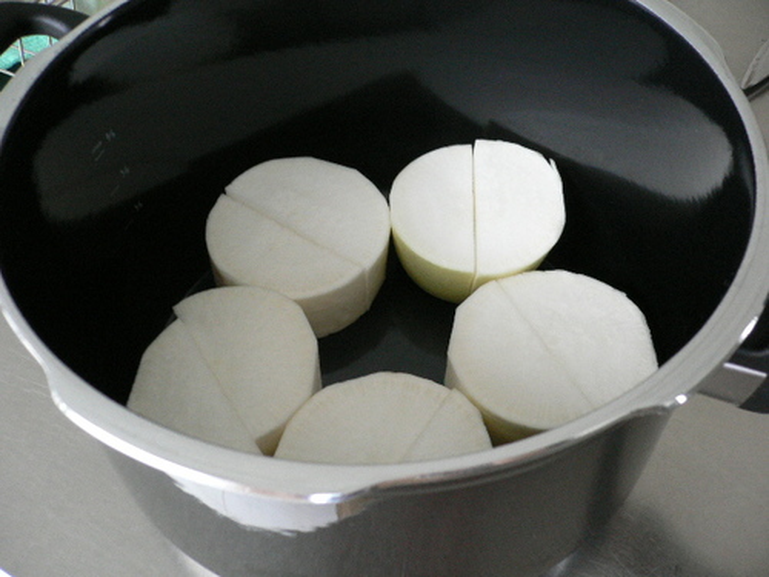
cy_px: 288
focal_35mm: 35
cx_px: 384
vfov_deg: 40.7
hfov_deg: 52.6
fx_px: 778
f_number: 2.8
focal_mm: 5.8
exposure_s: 1/13
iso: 200
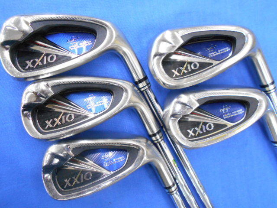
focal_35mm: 26
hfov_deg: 67.3
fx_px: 208
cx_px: 138
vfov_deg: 53.1
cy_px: 104
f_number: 3.2
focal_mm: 4.6
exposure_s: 1/30
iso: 400
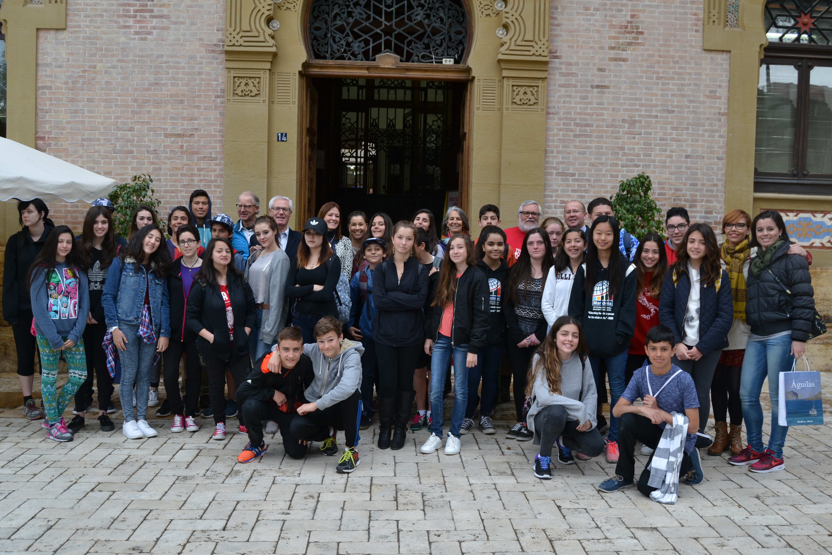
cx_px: 416
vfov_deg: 38.4
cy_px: 278
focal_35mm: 34
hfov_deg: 55.1
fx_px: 797
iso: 250
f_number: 5.6
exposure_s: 1/125
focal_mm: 23
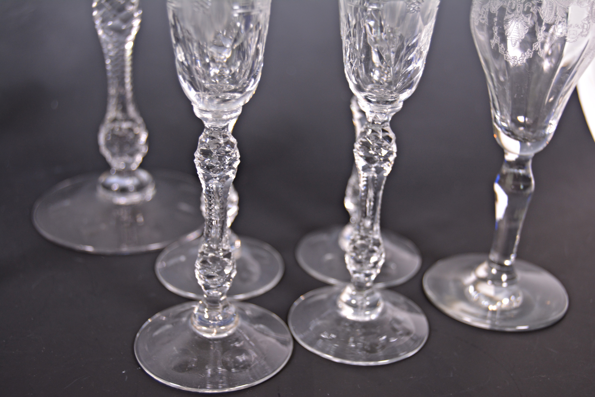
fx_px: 843
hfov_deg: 38.9
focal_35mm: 51
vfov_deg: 26.5
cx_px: 298
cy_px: 198
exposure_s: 1/80
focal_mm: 34
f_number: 4.5
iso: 400
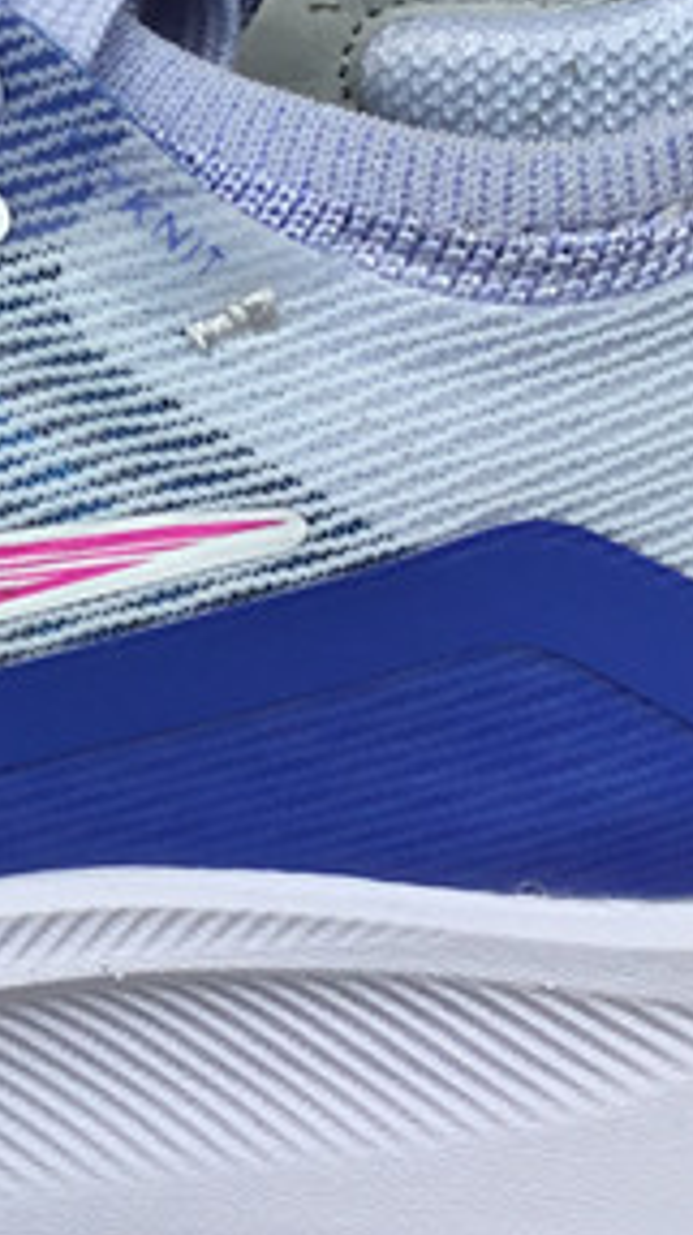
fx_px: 3470
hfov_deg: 10.9
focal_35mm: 106
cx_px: -379
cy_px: 389
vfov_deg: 20.1
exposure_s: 1/187
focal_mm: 3.3
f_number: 2.4
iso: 25
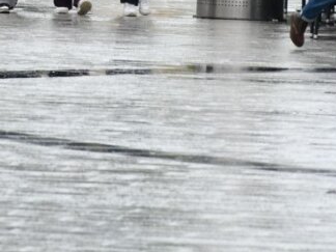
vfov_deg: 1.9
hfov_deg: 2.5
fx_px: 7620
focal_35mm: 785
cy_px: -183
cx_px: 39
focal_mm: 140
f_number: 5.6
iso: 800
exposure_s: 1/400
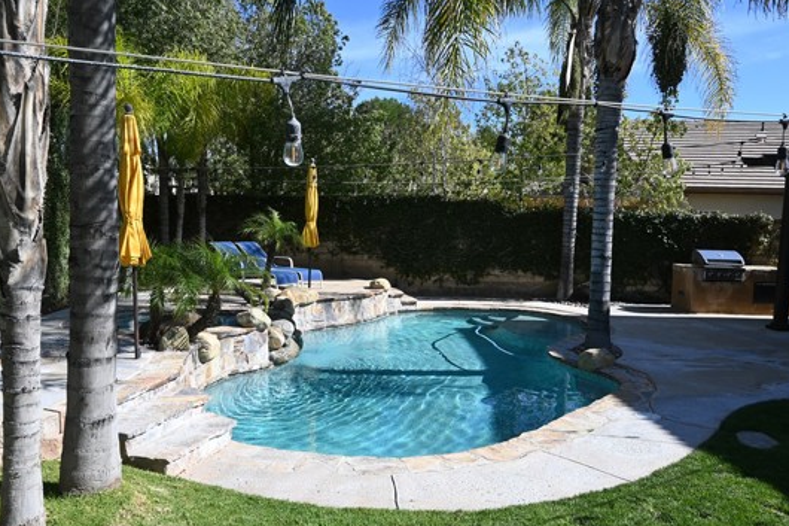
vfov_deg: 44.9
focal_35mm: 29
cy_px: 282
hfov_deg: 63.7
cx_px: 399
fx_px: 635
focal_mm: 16
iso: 100
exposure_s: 1/320
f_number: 6.3
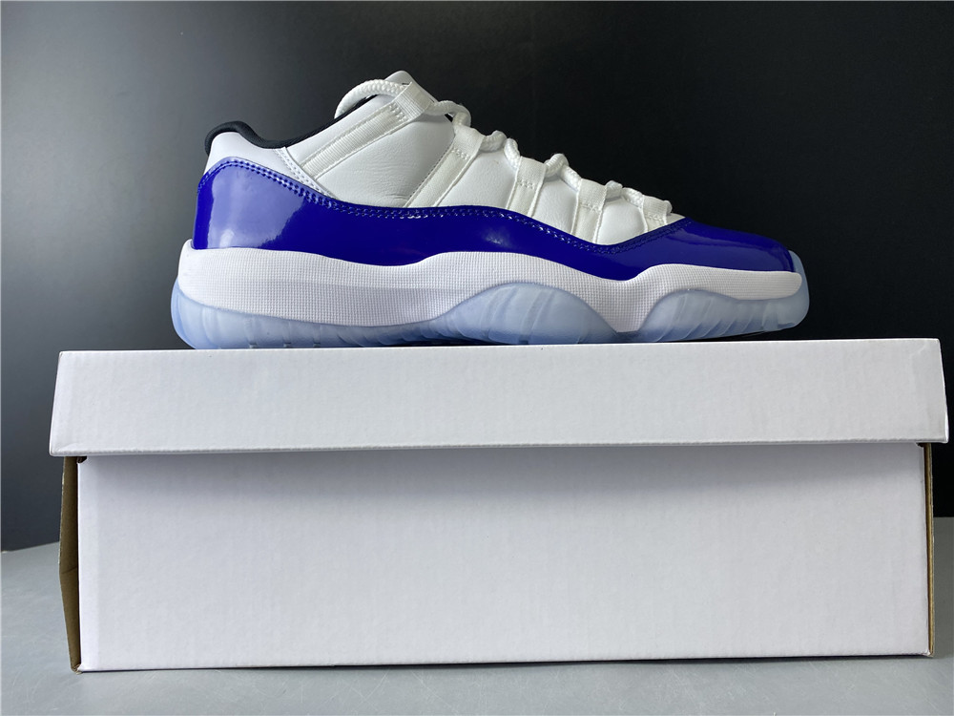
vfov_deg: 53.1
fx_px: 717
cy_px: 358
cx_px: 477
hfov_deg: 67.3
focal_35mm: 26
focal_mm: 4.25
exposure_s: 1/100
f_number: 1.8
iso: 64
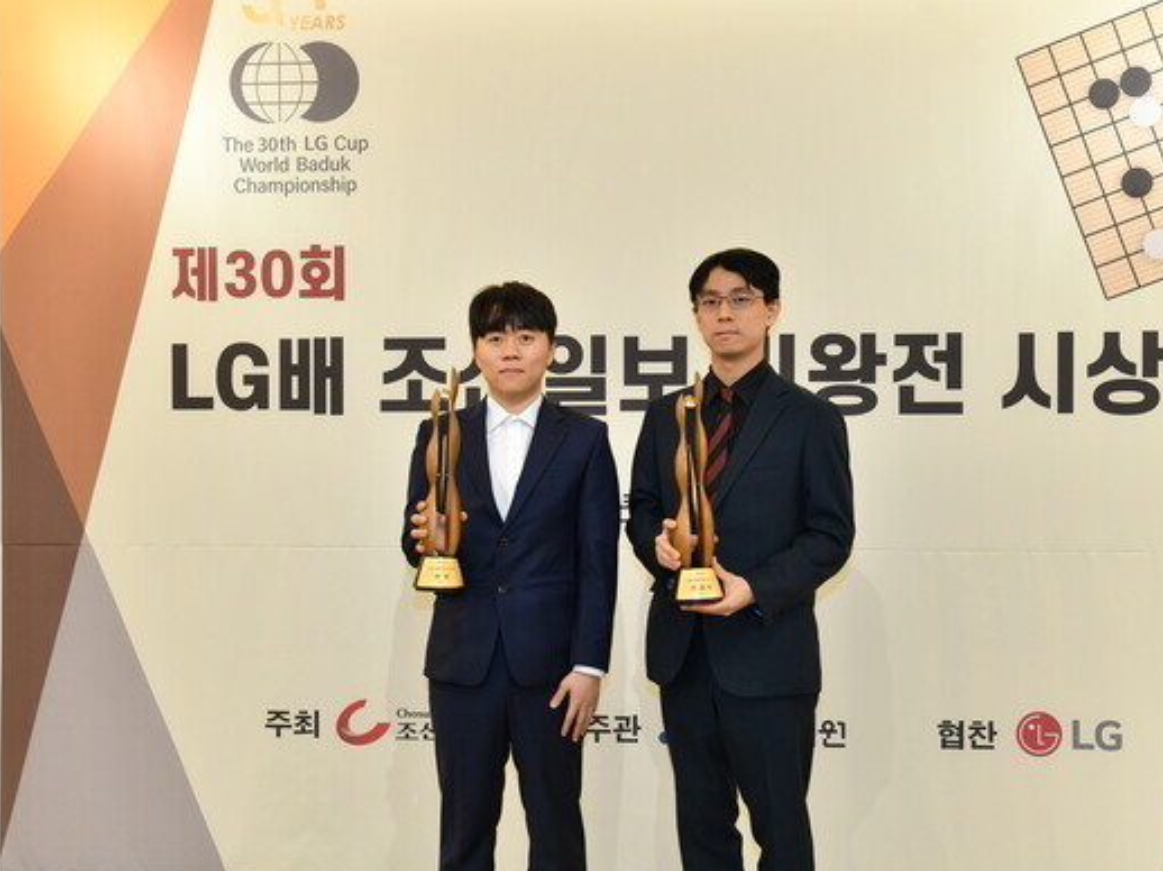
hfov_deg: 41.3
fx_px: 1545
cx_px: 595
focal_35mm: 46
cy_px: 439
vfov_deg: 31.5
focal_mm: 42
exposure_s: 1/100
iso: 1000
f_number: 3.5
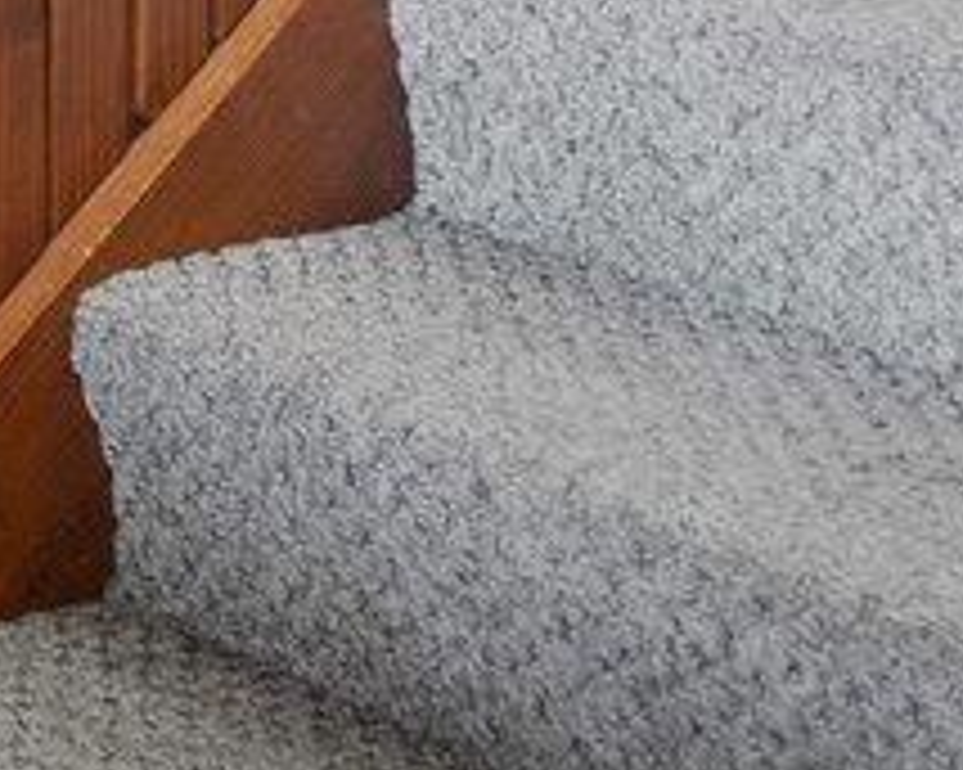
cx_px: -1670
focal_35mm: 108
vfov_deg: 12.8
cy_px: -682
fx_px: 3077
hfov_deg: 12.1
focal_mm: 12
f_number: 7.1
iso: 100
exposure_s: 3.2
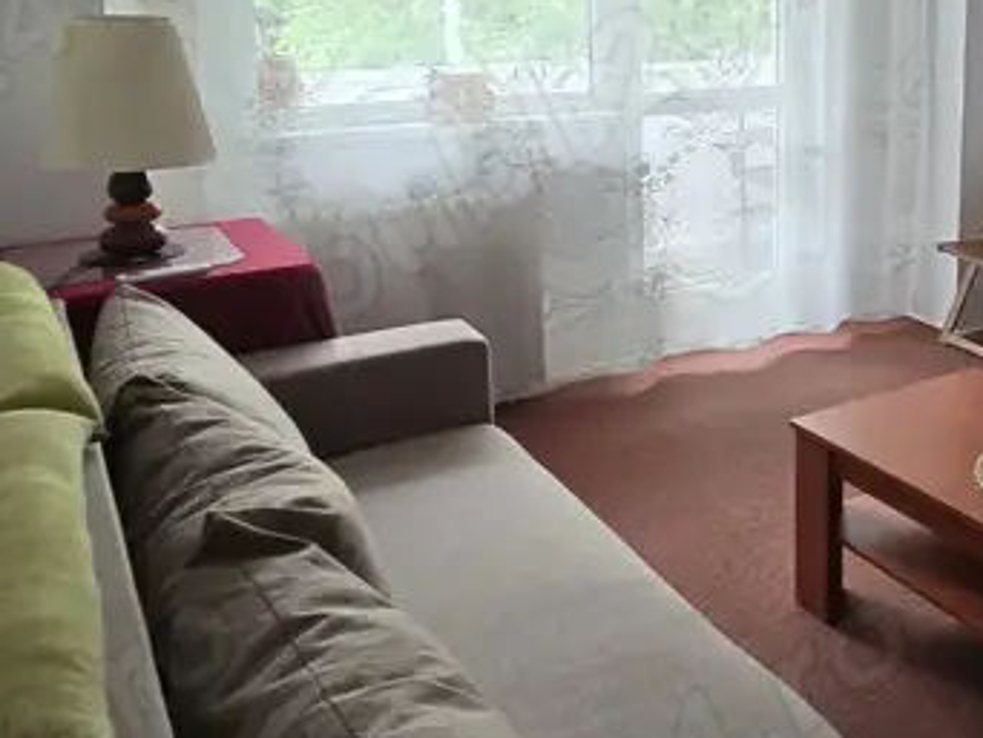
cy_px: 149
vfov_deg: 36.5
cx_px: 931
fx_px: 1080
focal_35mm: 38
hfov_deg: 43.5
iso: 160
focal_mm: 2.2
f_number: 2.2
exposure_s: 1/50
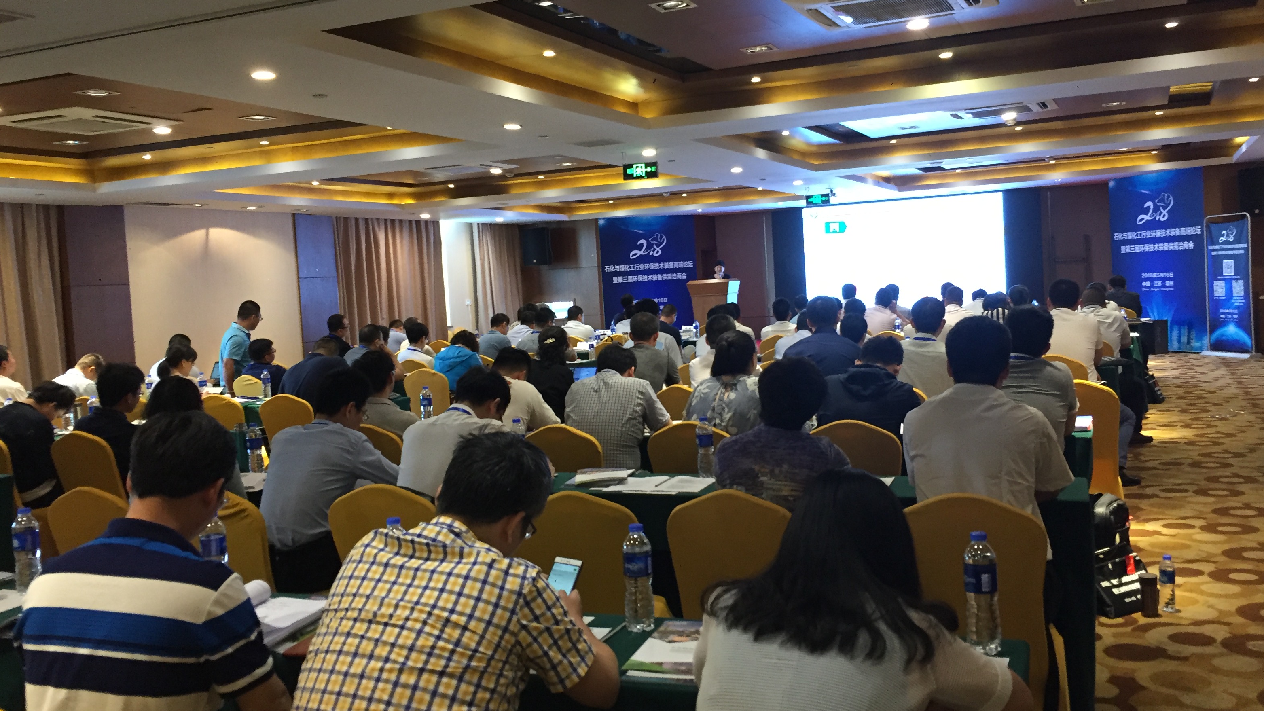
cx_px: 659
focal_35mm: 33
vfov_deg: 35.6
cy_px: 322
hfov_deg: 59.5
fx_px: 1106
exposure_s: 1/33
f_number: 2.2
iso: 250
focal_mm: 4.15
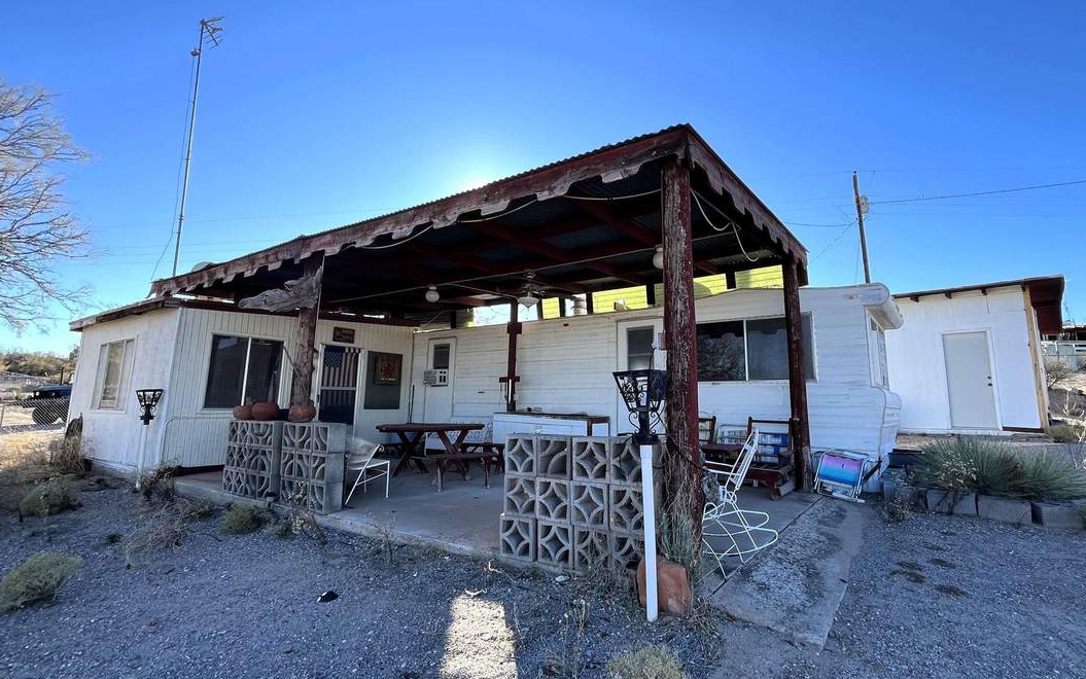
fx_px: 533
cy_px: 314
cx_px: 571
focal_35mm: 18
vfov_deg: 64.9
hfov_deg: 91.0
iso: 32
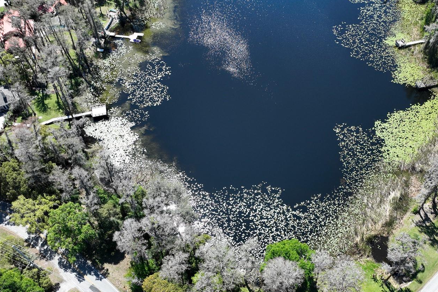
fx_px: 389
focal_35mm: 32
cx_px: 240
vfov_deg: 40.7
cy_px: 190
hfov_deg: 58.6
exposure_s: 1/200
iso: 100
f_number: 3.2
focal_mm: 12.29
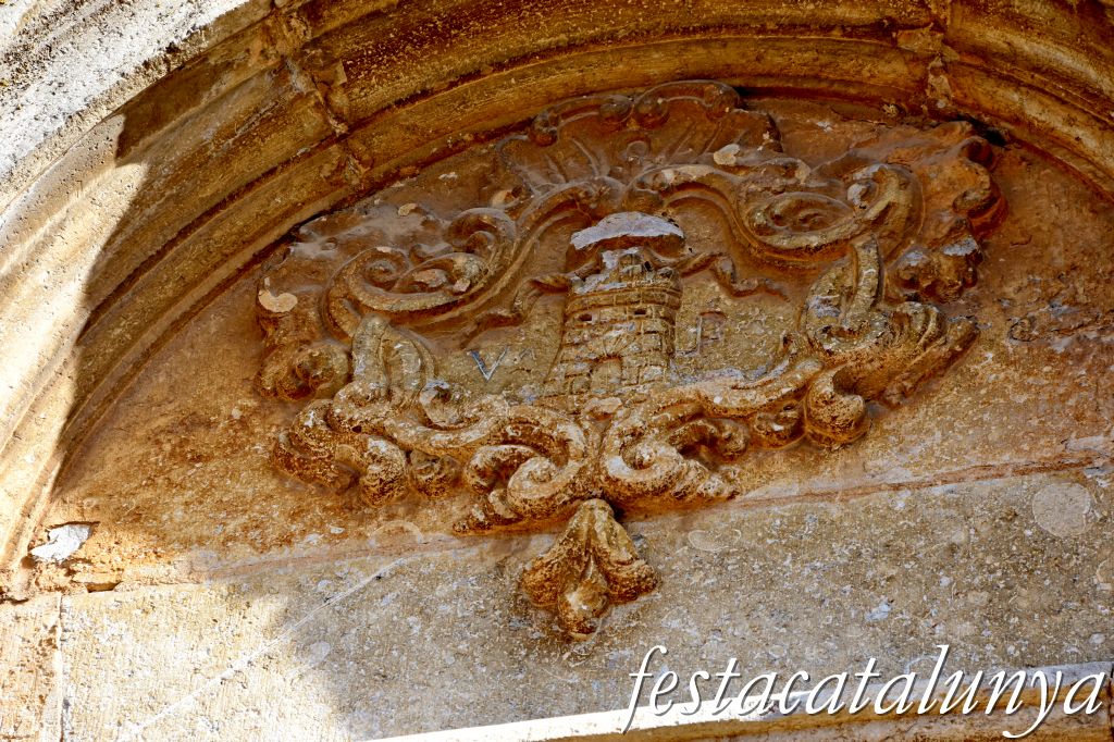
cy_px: 371
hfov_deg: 12.5
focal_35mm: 165
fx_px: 5104
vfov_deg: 8.3
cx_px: 557
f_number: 9
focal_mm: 110
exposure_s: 1/320
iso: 320
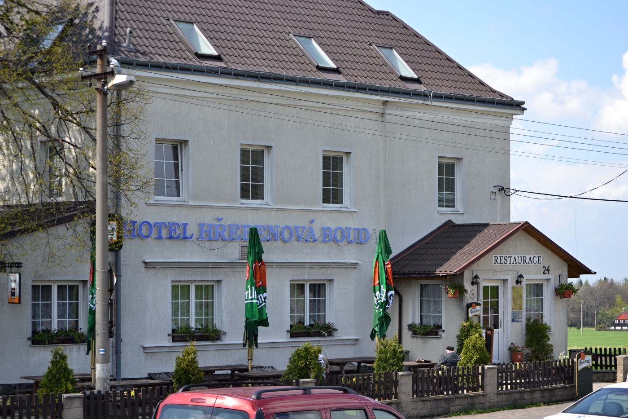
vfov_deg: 16.5
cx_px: 314
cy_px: 210
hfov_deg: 24.6
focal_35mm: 82
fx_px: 1439
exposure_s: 1/250
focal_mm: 55
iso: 100
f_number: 5.6
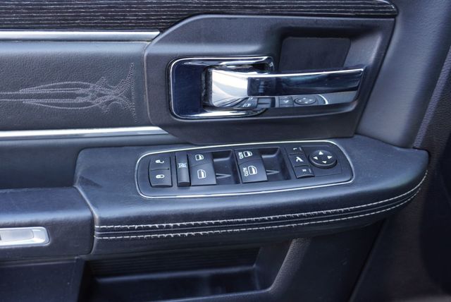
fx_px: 451
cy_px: 151
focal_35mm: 36
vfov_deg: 36.9
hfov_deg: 53.1
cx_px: 226
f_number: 4.5
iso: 400
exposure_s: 1/60
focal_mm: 24
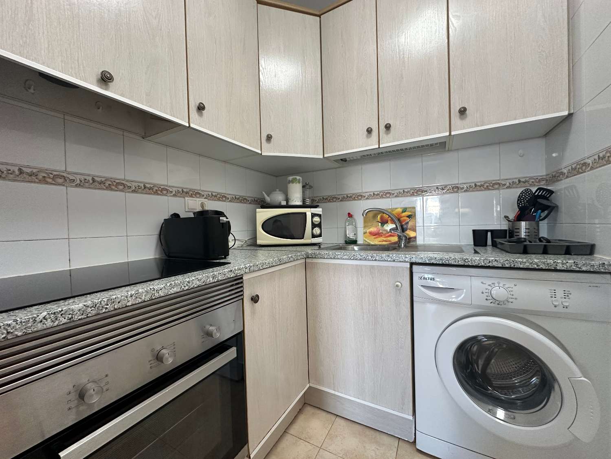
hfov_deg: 102.1
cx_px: 306
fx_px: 247
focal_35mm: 14
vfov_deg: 85.7
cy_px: 230
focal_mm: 2.22
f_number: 2.2
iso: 250
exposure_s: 1/100
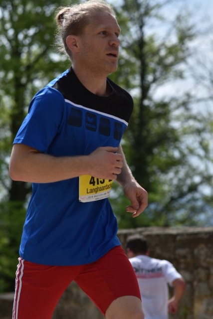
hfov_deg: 10.8
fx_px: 1131
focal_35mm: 128
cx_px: 106
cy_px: 160
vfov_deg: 16.1
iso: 100
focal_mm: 85
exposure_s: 1/3200
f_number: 3.5
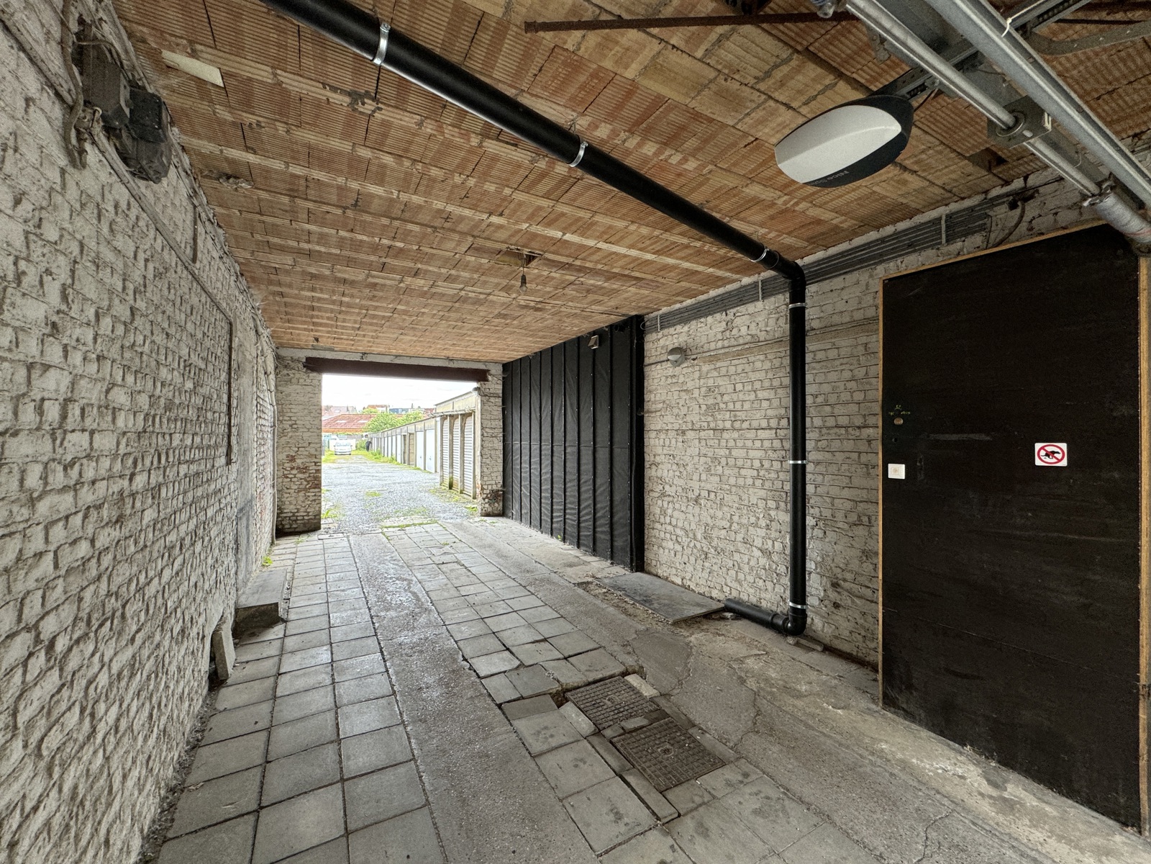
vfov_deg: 85.7
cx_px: 576
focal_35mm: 14
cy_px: 432
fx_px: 466
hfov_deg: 102.1
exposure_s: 1/99
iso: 125
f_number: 2.2
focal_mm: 2.22
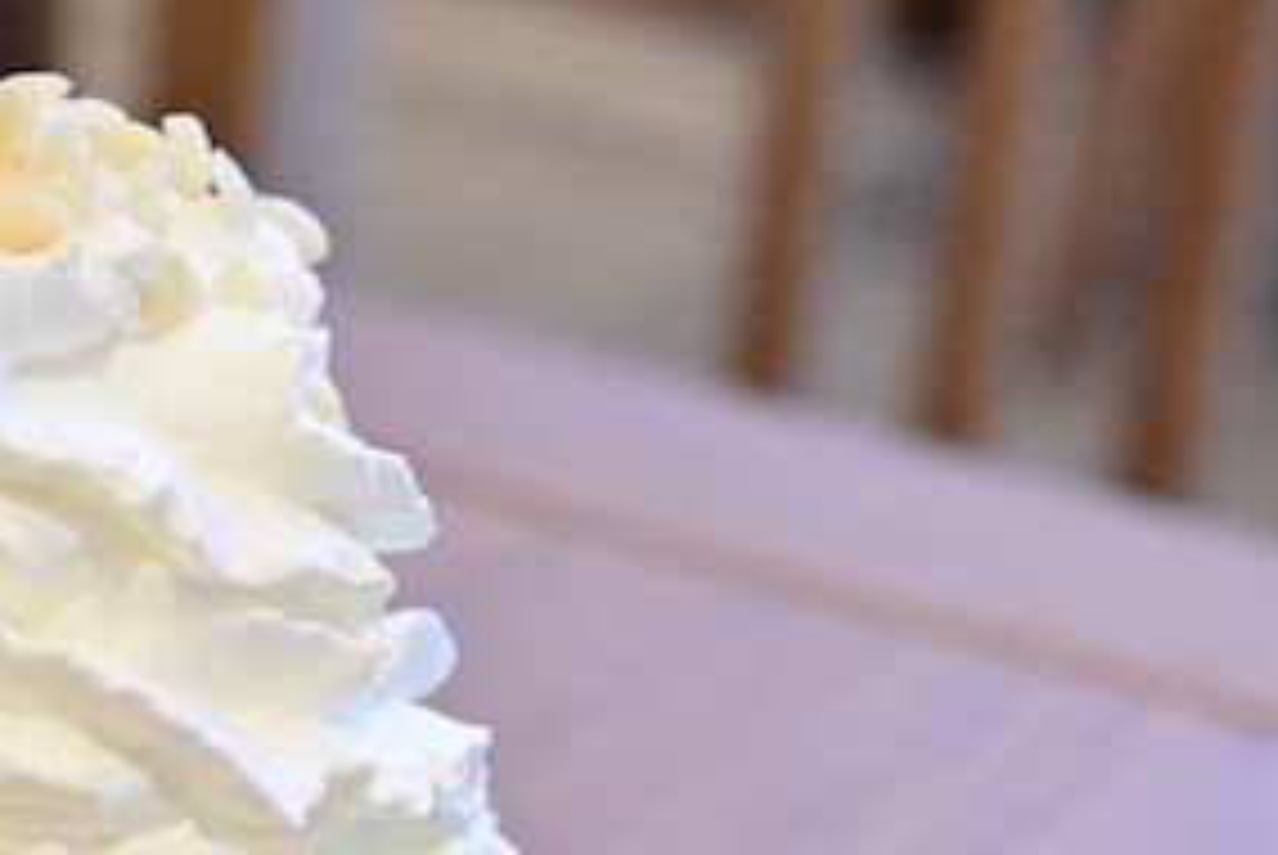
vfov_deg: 6.2
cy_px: 1420
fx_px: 7747
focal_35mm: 218
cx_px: -58
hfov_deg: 9.4
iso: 6400
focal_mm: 62
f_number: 7.1
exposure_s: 1/200
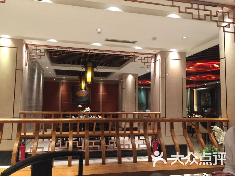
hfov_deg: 61.7
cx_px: 118
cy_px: 88
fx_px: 197
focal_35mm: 29
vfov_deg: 48.2
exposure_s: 1/15
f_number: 2.2
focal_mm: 4.15
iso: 80
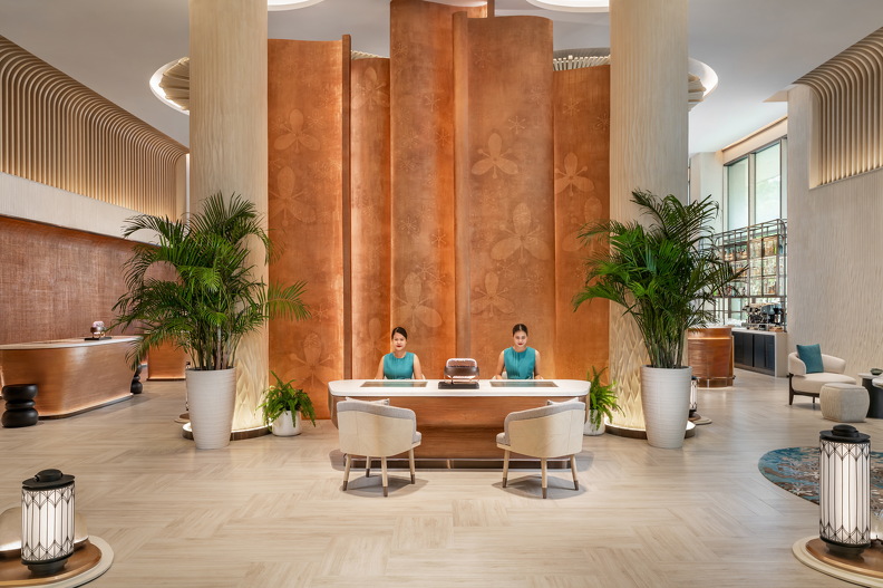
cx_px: 442
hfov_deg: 69.4
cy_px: 294
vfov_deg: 49.5
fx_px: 637
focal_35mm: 26
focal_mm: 26
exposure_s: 1/15
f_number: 11
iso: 200
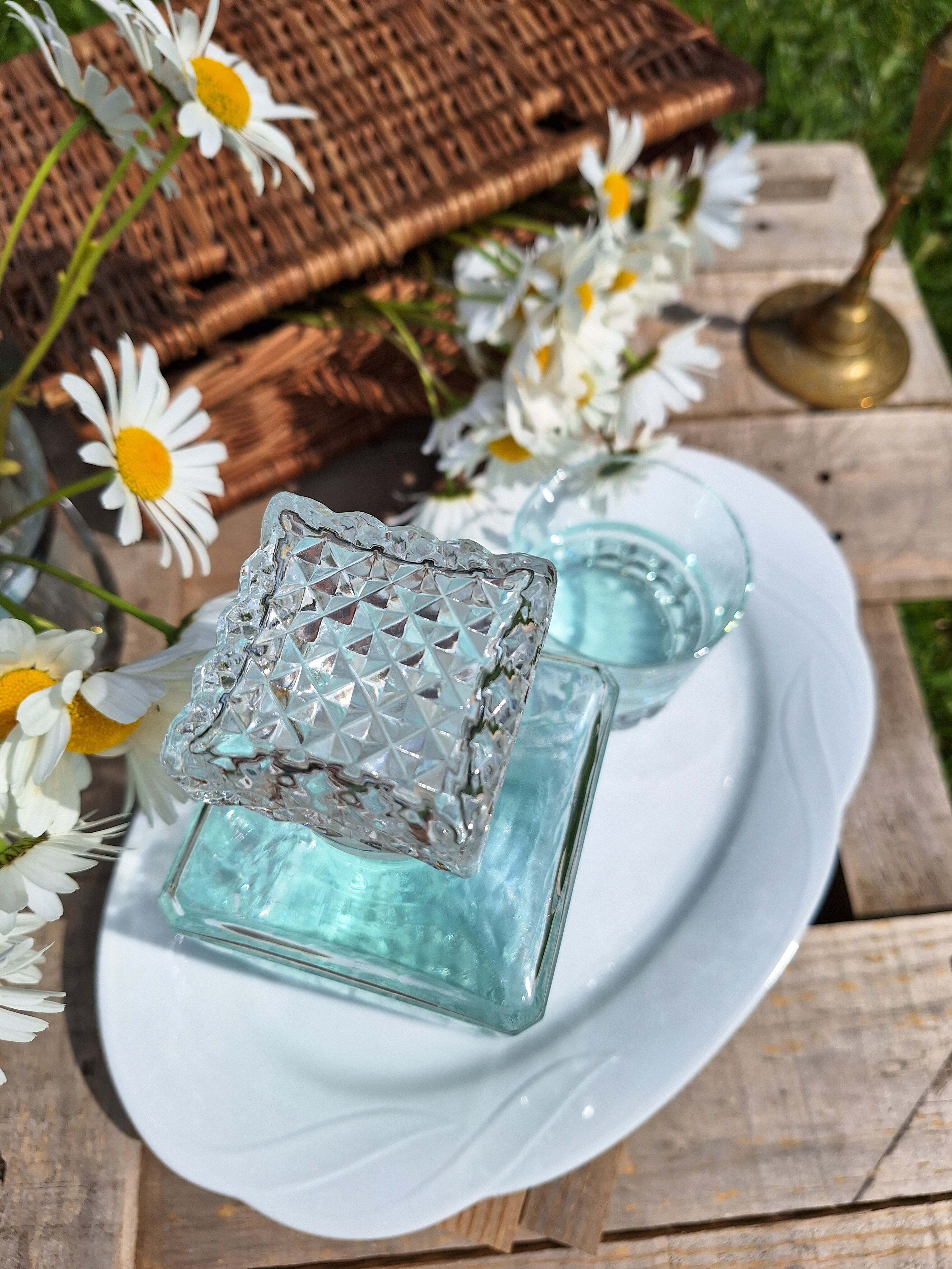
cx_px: 476
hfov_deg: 58.9
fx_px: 843
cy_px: 634
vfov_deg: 73.9
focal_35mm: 23
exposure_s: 1/4065
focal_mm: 5.54
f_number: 1.8
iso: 40
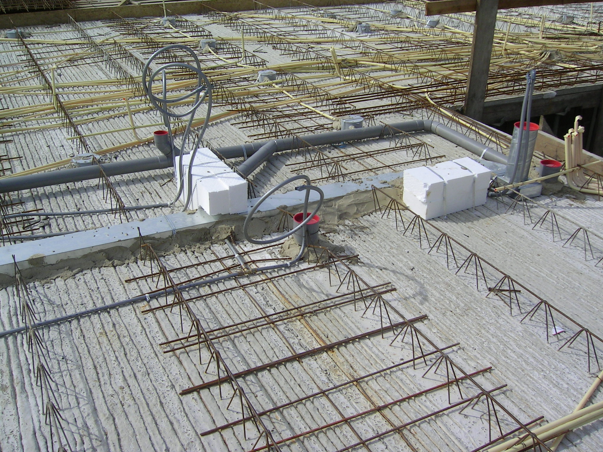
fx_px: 627
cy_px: 226
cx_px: 302
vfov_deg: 39.7
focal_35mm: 36
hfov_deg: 51.4
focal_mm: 5.6
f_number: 4.8
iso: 50
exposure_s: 1/729
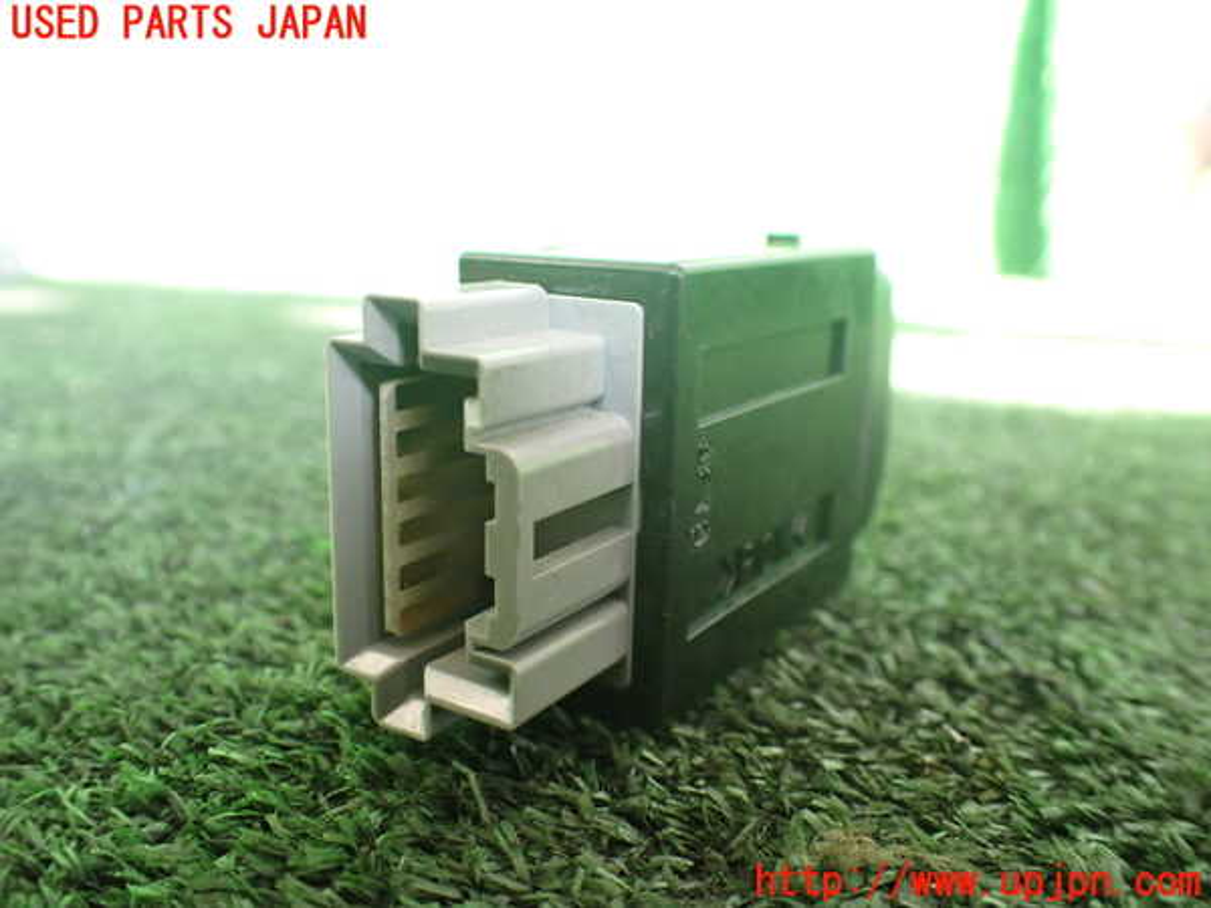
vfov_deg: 46.8
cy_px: 454
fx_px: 1050
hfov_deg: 60.0
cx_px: 606
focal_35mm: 30
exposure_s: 1/125
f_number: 2.3
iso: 400
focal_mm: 5.4
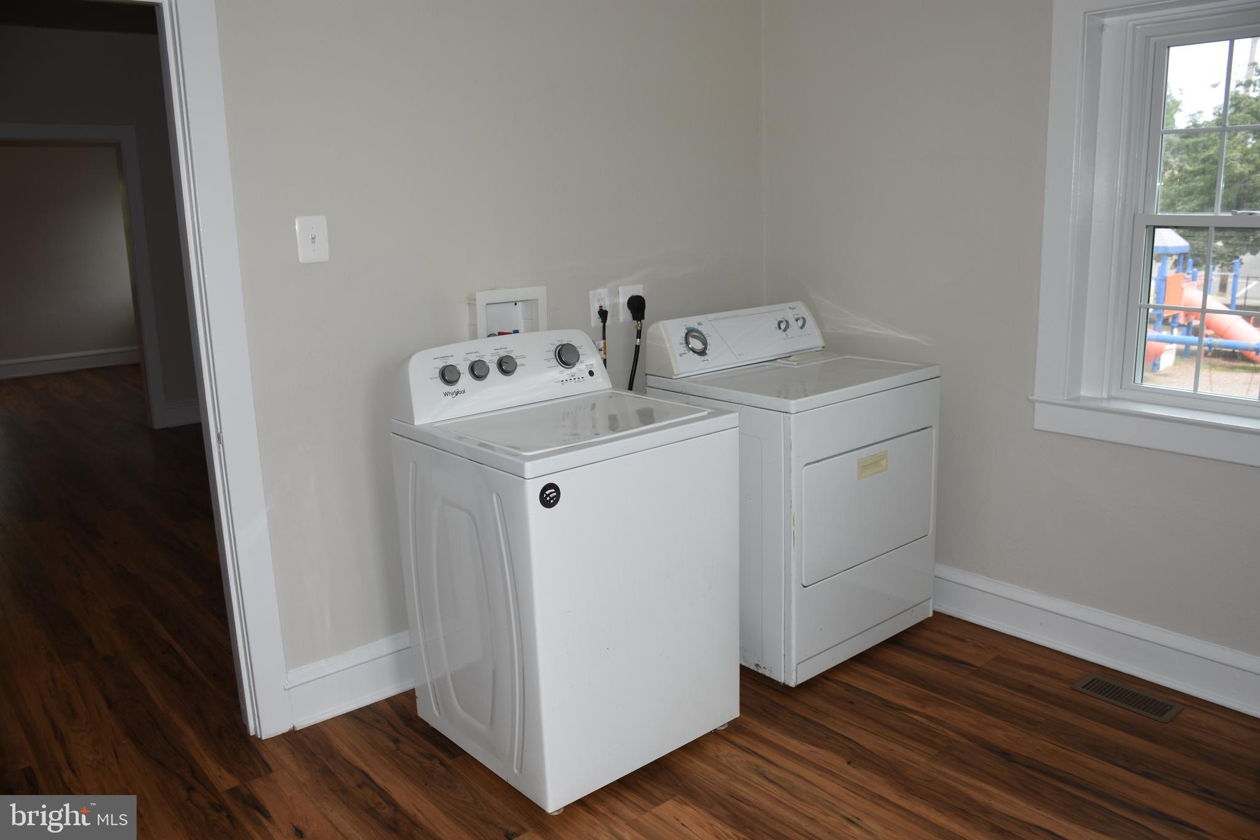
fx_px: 945
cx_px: 630
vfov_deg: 47.9
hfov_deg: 67.4
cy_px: 420
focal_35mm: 27
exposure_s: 1/60
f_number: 5.6
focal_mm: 18
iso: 100
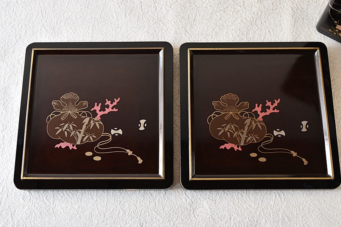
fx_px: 497
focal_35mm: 52
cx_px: 170
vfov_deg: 25.8
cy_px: 114
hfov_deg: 37.9
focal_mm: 35
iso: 200
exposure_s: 1/4
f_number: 5.6
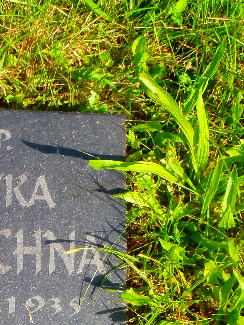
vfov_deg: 21.7
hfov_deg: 16.3
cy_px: 272
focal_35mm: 89
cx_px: 16
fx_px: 837
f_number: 3.9
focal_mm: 6.67
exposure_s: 1/320
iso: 100
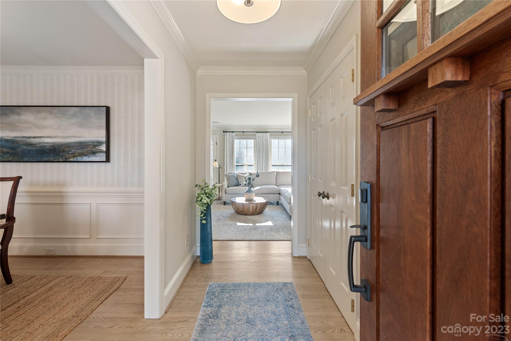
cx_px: 256
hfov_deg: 100.4
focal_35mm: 15
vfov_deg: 77.3
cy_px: 170
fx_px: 213
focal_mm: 15
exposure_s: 1/10
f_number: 9
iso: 400
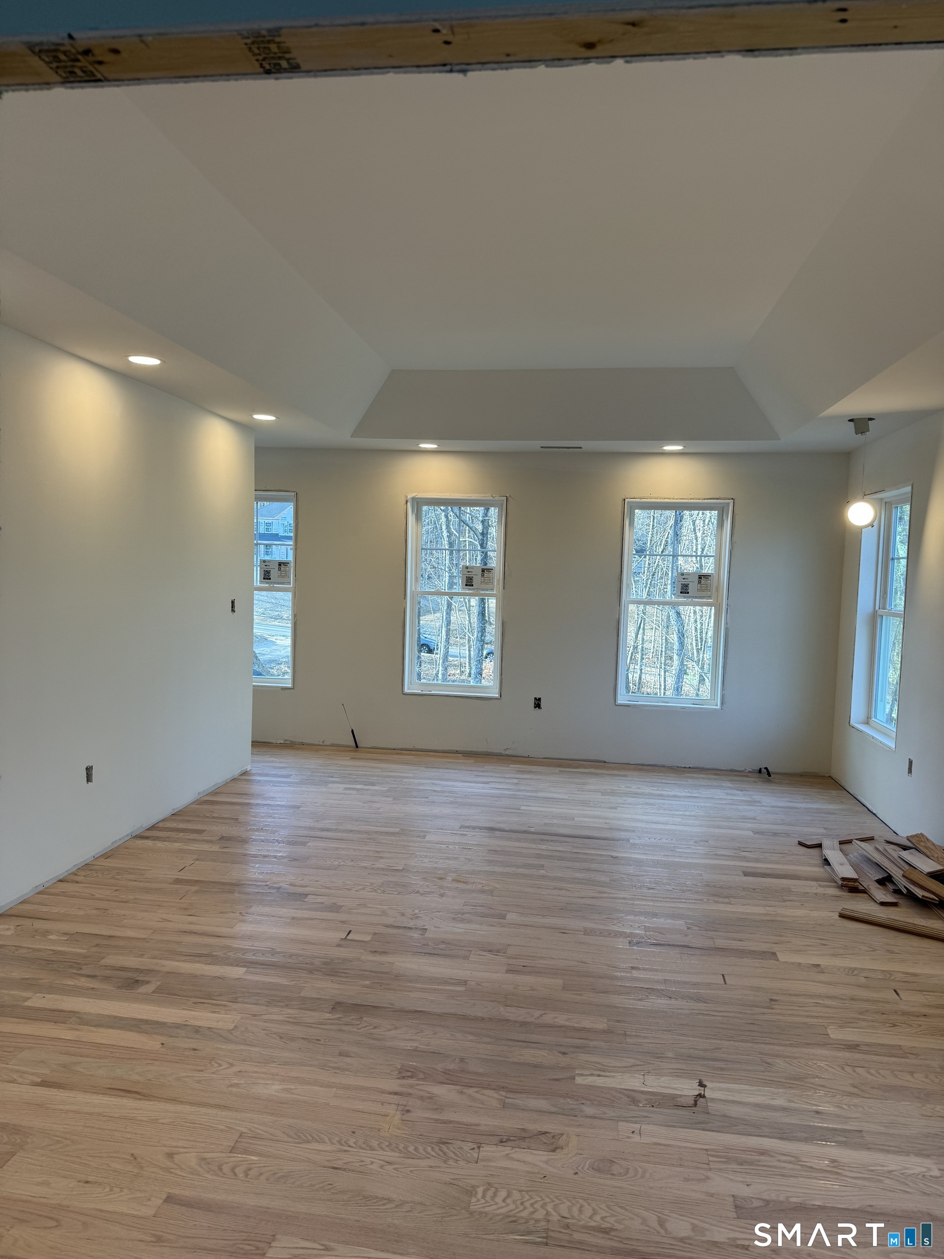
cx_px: 472
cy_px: 630
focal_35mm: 24
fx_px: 873
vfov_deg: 71.6
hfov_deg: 56.8
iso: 64
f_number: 1.78
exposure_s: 1/151
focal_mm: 6.76
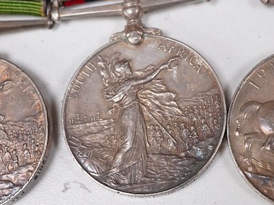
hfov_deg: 21.1
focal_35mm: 93
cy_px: 110
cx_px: 133
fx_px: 736
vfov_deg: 15.9
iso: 1250
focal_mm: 30
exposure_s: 1/125
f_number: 8
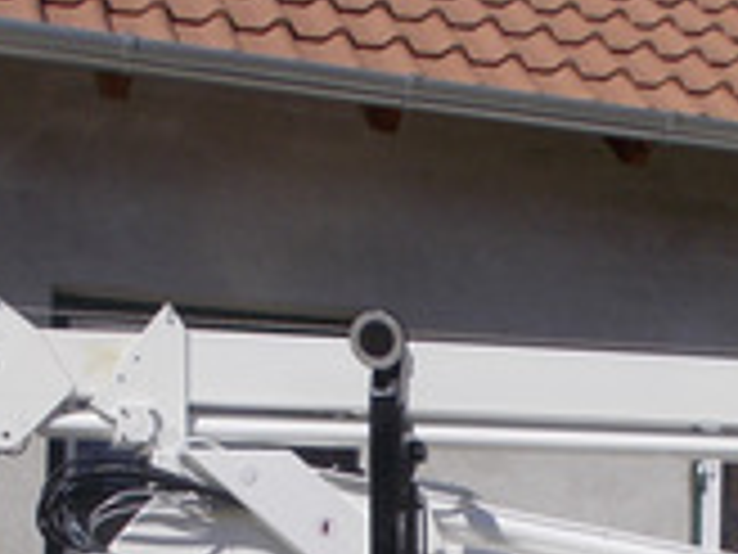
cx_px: 407
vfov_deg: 16.7
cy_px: 694
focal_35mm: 84
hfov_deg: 23.3
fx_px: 1791
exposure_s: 1/320
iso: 80
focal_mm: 4.6
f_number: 8
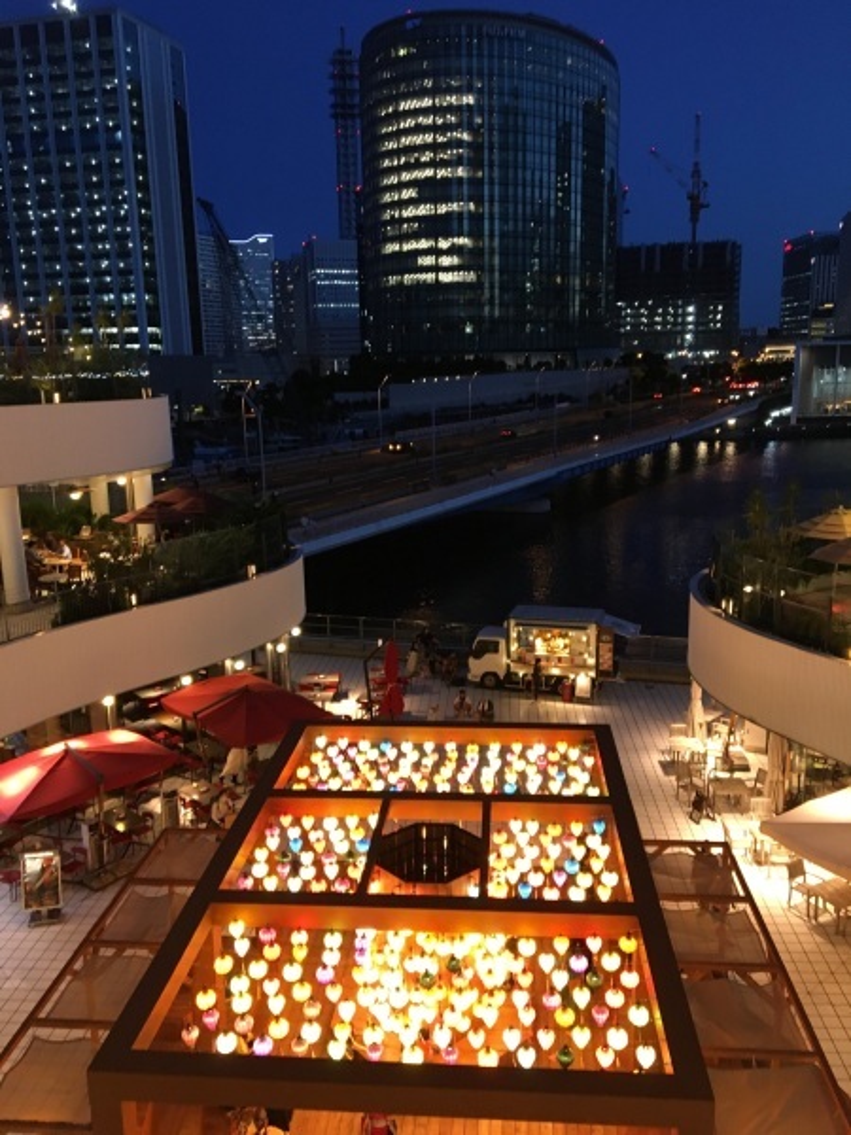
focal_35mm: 29
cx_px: 426
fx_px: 951
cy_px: 568
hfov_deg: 48.2
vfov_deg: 61.7
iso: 200
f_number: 2.2
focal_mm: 4.15
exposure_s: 1/24
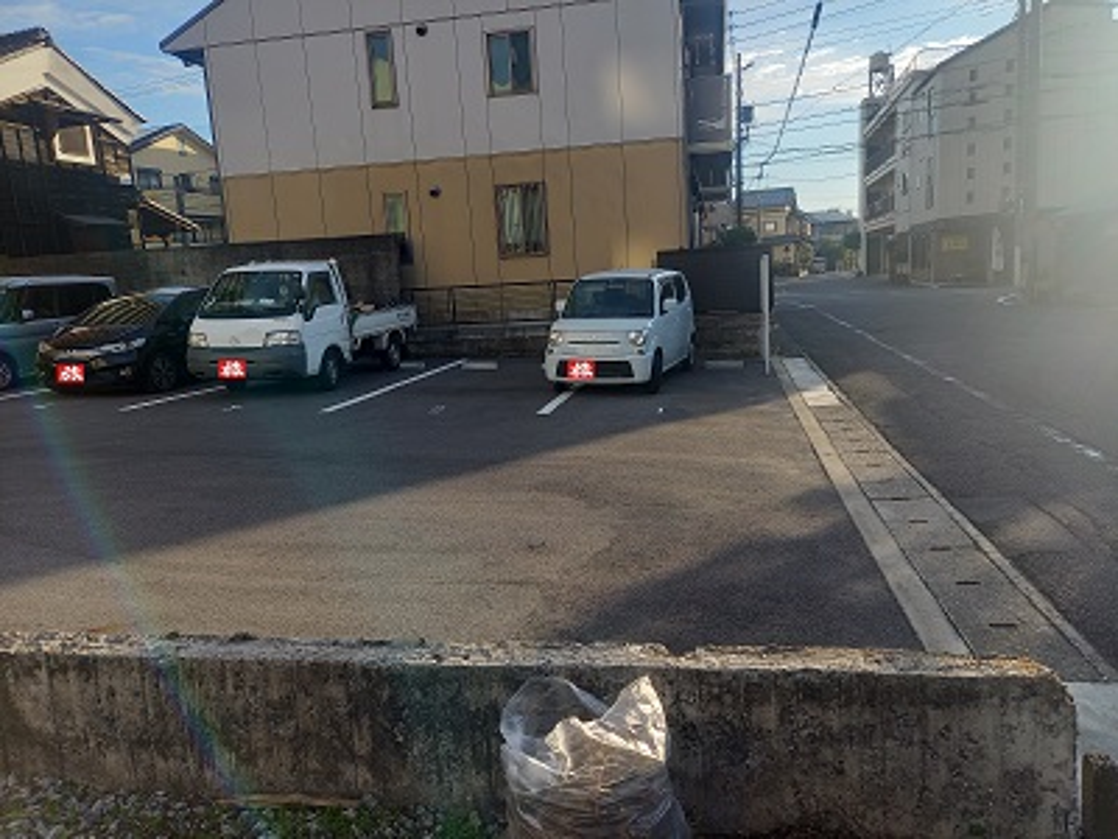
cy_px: 420
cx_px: 559
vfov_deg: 54.9
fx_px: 807
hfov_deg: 69.4
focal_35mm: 25
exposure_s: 1/300
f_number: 1.8
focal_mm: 4.65
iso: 50
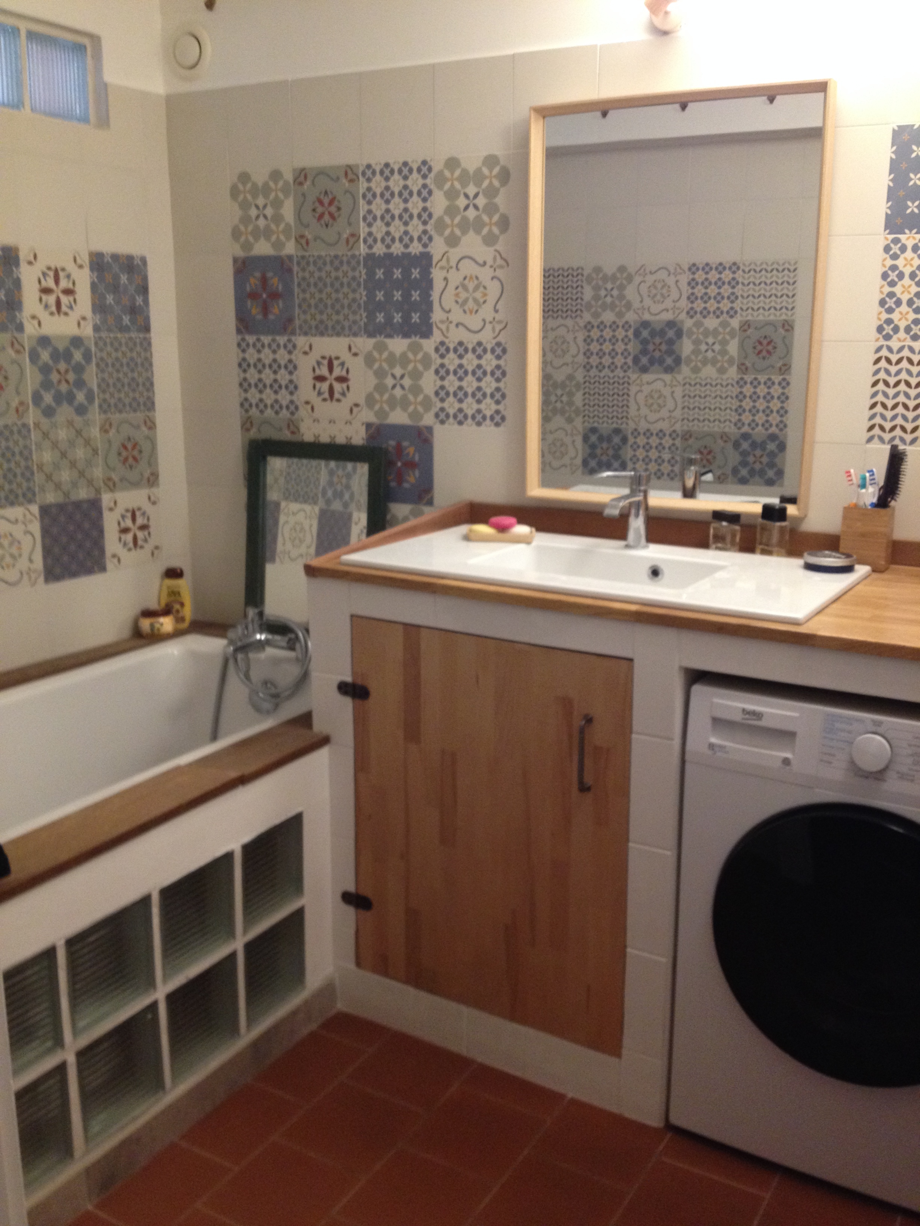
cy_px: 613
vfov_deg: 52.6
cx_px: 460
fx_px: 1240
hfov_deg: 40.7
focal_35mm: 35
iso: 250
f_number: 2.4
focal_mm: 4.28
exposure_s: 1/20
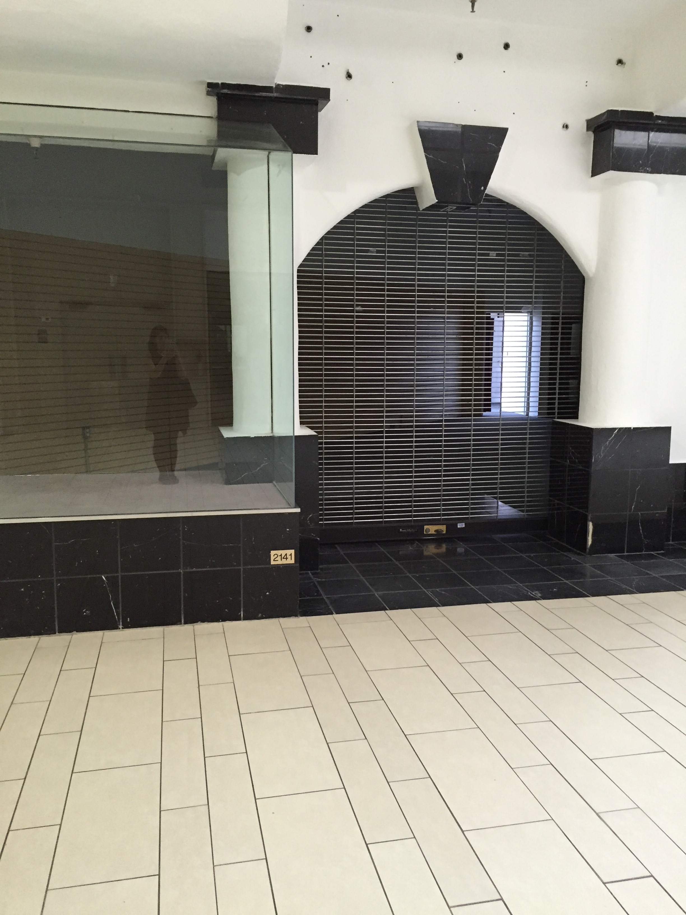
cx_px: 343
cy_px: 458
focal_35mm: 29
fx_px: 766
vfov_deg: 61.7
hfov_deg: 48.2
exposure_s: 1/30
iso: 250
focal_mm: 4.15
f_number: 2.2
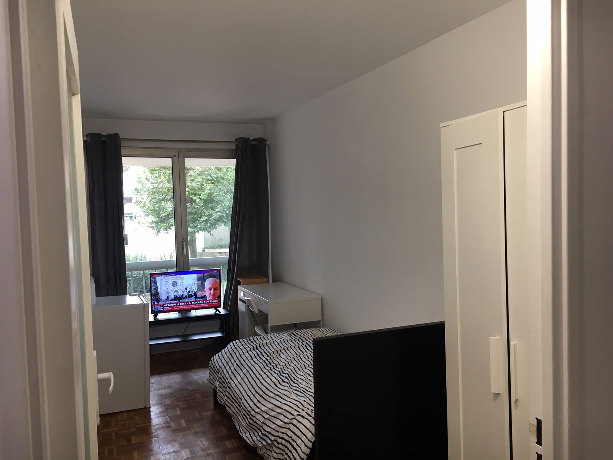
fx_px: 514
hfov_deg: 61.7
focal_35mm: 29
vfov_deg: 48.2
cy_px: 230
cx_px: 306
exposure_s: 1/33
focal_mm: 4.15
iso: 64
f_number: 2.2
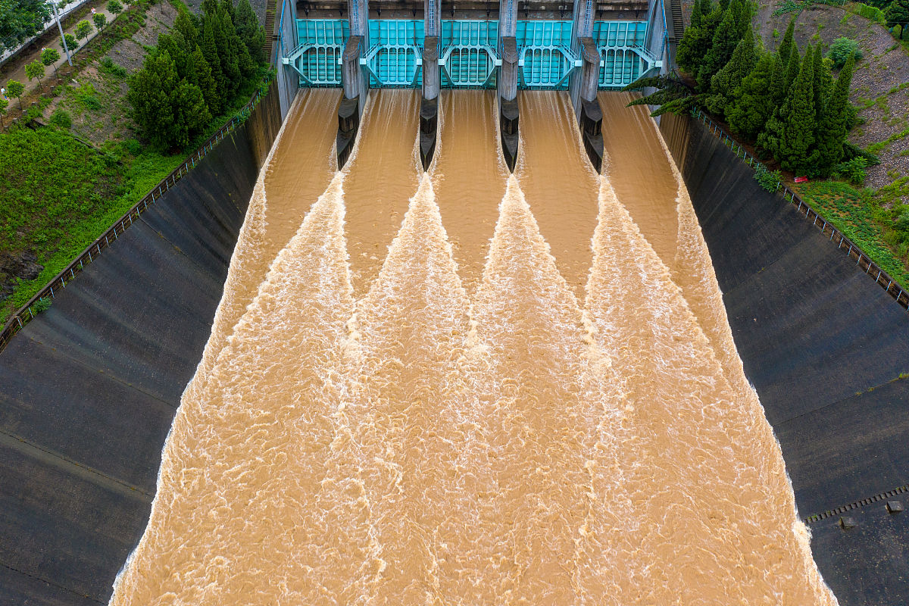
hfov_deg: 65.5
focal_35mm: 28
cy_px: 303
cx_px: 454
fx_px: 707
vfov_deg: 46.4
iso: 100
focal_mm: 10.26
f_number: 2.8
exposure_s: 1/100
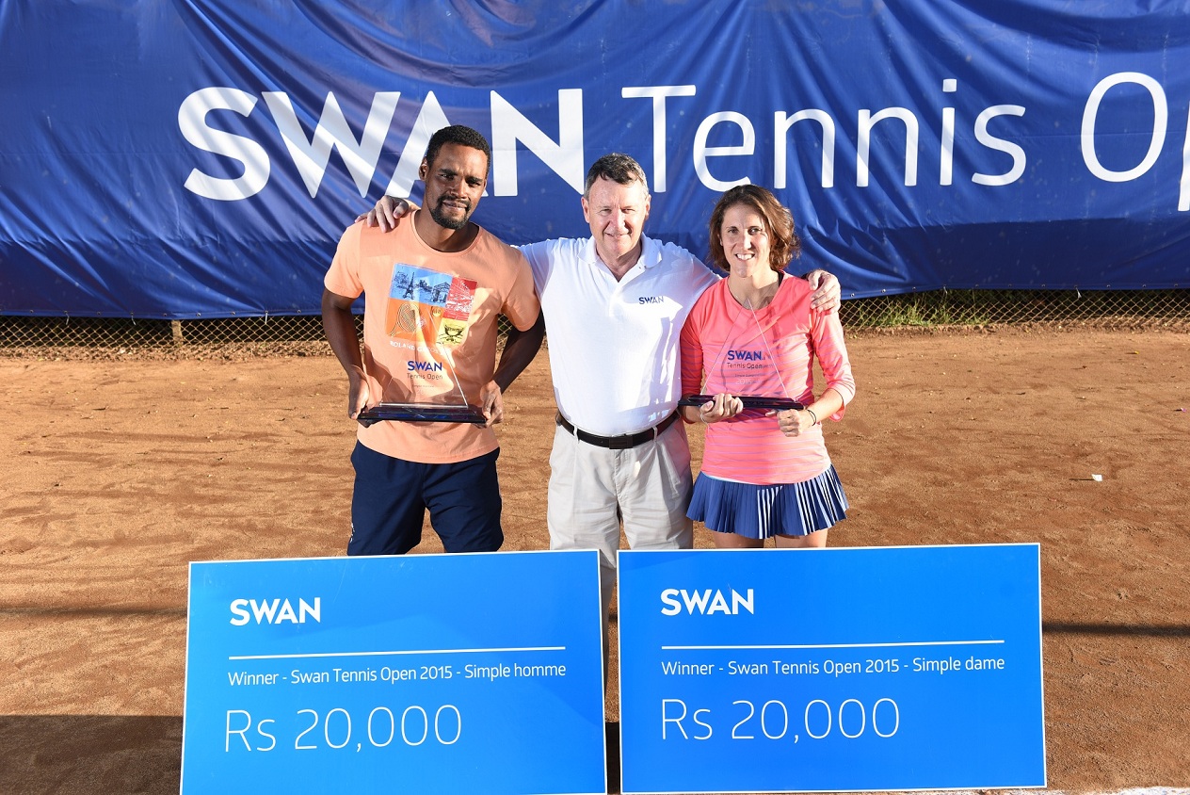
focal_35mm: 38
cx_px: 595
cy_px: 398
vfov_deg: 35.1
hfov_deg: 50.7
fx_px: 1257
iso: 100
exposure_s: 1/160
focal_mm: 38
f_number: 5
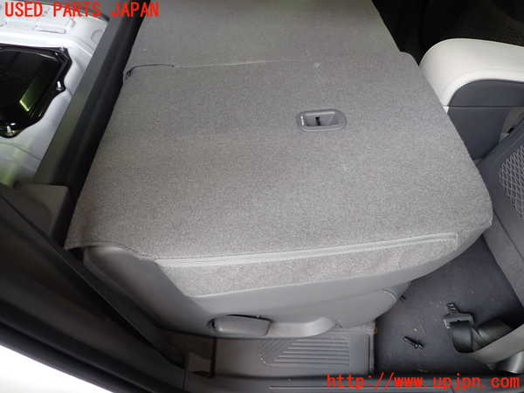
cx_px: 262
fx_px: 378
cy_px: 196
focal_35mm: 25
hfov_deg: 69.4
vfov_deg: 54.9
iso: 200
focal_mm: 4.5
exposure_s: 1/100
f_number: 2
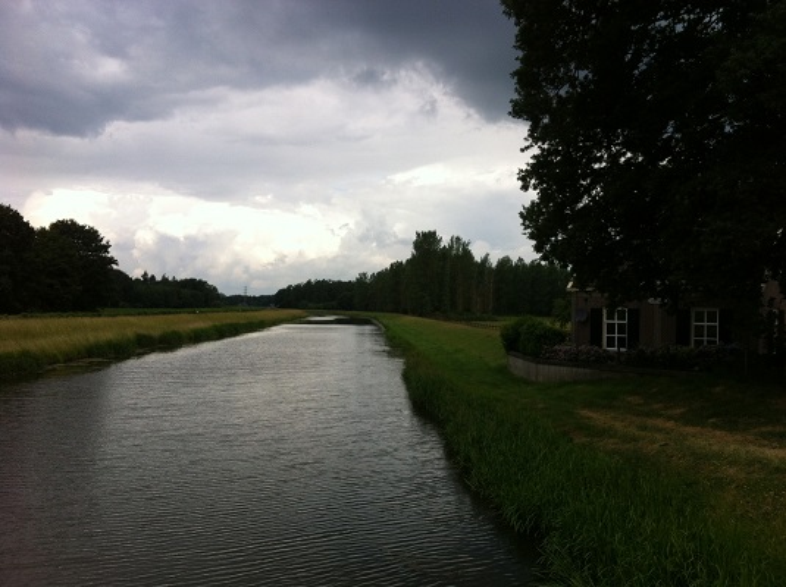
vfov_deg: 40.6
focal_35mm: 35
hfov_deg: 52.7
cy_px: 294
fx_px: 794
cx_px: 393
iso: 80
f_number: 2.8
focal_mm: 3.85
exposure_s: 1/1257
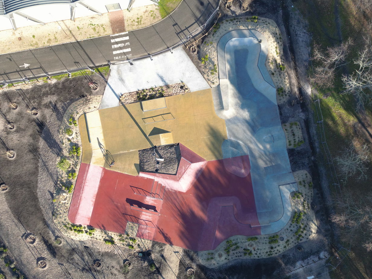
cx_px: 179
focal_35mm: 31
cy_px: 140
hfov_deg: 58.3
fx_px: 333
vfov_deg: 45.4
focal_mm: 6.72
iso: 100
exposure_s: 1/640
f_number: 1.7
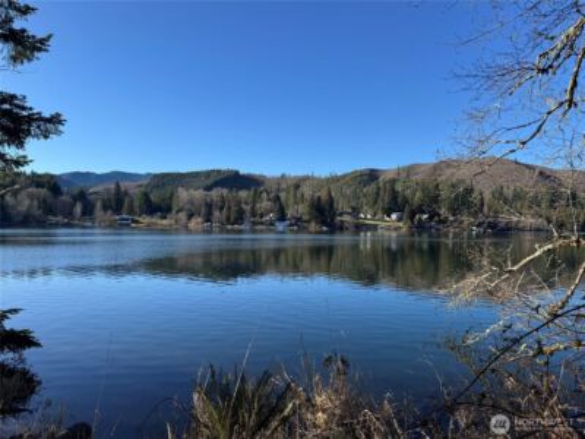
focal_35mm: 24
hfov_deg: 71.6
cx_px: 292
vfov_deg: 56.8
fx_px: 406
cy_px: 220
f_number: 1.78
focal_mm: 6.76
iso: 80
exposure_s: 1/2959
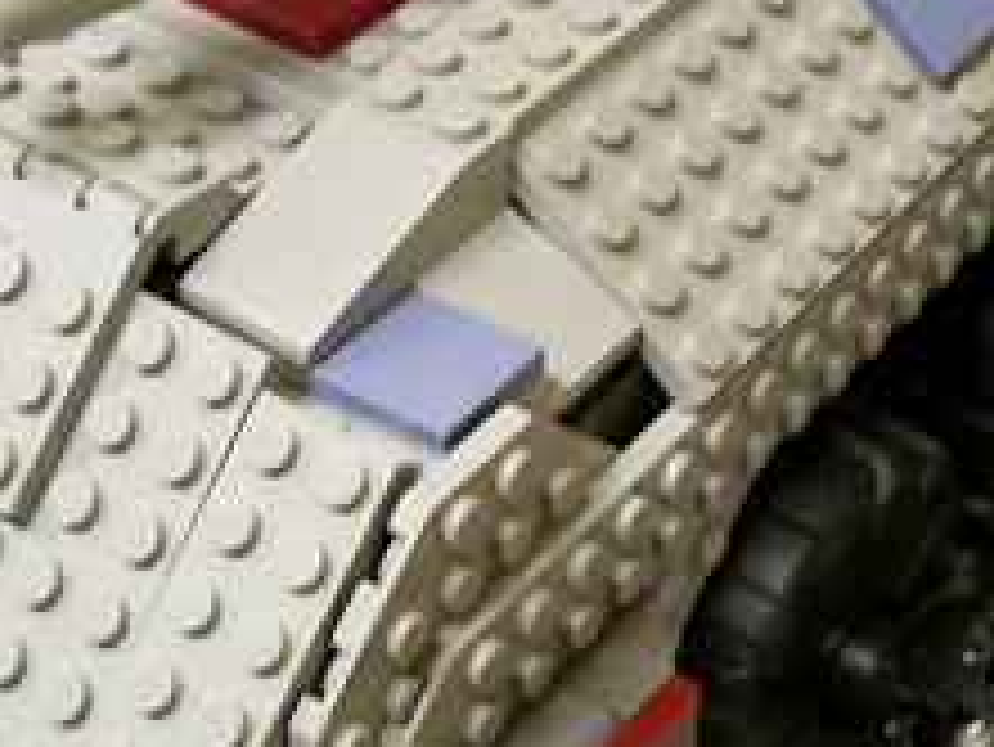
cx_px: 654
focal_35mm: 100
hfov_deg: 19.6
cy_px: 101
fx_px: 2873
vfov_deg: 14.7
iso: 160
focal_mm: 6
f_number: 2.7
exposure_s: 1/12.2
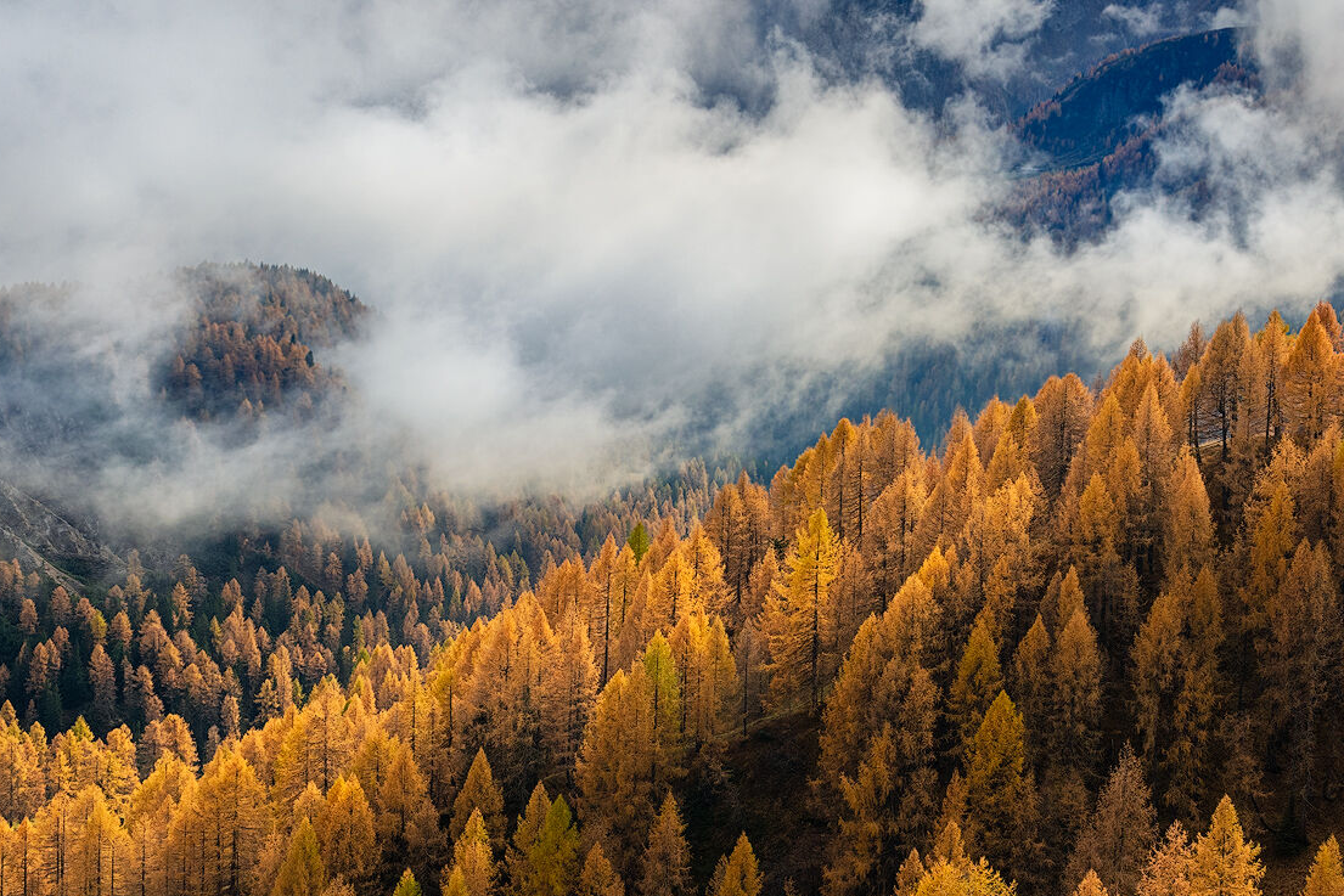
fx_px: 2838
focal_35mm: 76
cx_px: 595
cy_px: 370
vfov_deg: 17.9
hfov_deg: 26.6
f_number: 8
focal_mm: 35
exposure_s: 1/250
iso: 200
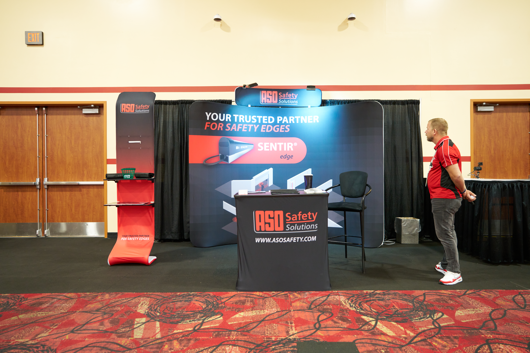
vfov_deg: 55.1
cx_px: 265
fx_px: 339
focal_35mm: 23
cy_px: 176
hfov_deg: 76.1
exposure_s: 1/100
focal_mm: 23
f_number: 2.8
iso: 2500
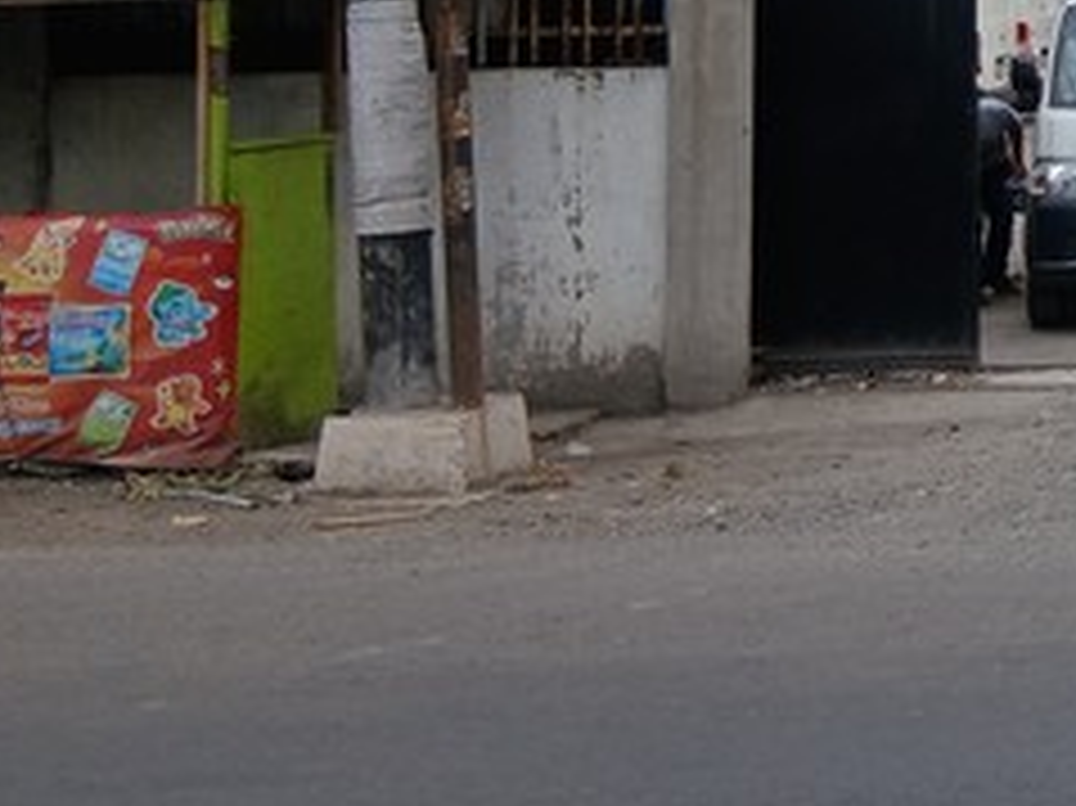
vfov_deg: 16.3
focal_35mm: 87
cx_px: 1751
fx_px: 2703
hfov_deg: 18.9
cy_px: -131
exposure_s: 1/444
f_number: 1.8
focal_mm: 3.98
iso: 20
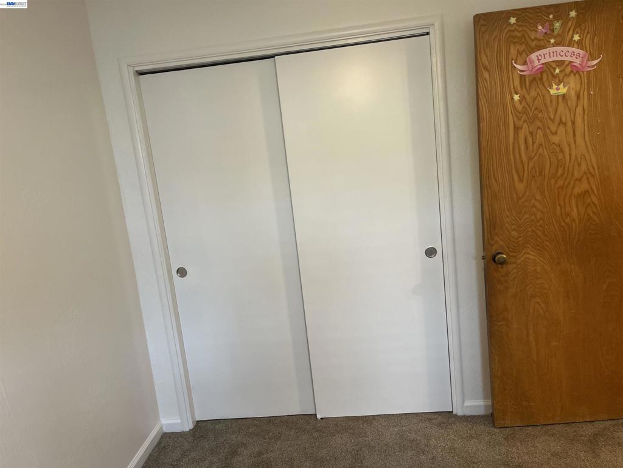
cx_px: 312
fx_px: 468
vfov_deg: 53.1
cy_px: 234
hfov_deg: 67.3
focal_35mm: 26
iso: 200
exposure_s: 1/60
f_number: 1.6
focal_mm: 5.1
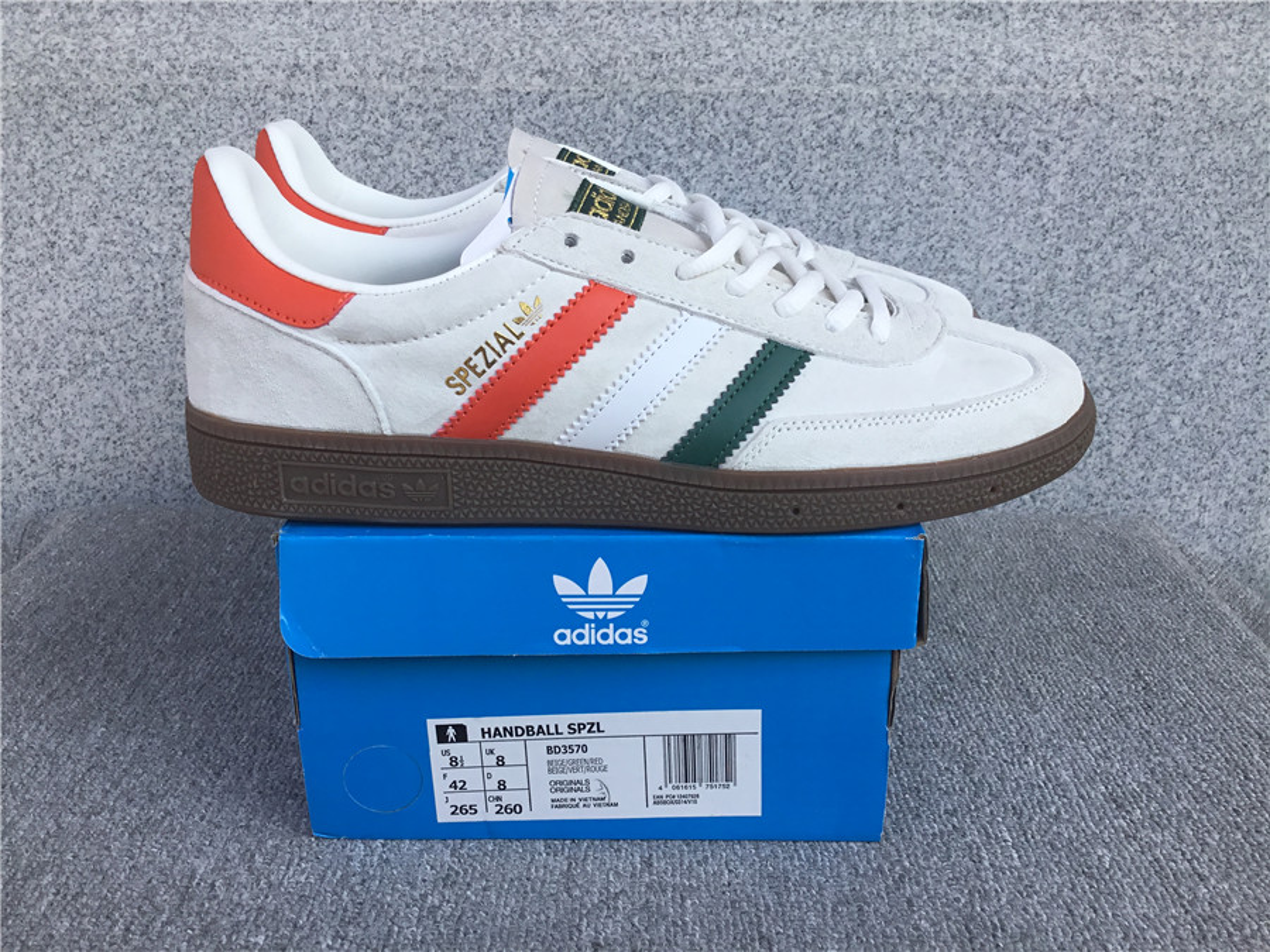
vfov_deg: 45.4
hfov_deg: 58.4
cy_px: 476
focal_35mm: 31
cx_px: 635
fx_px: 1137
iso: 25
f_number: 2.4
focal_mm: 3.3
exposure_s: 1/522
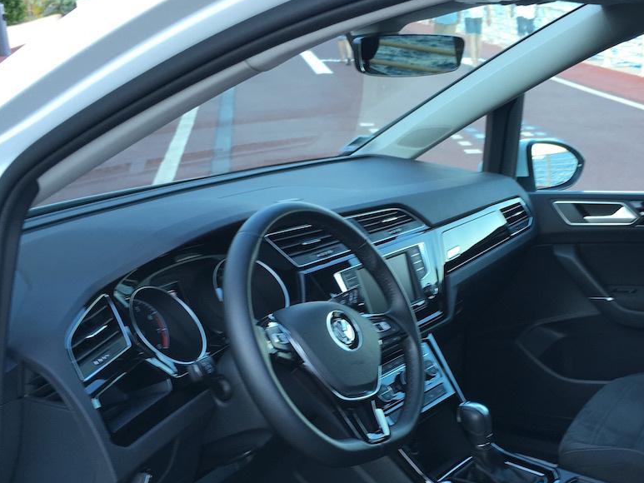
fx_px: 837
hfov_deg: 41.8
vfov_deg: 31.7
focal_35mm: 45
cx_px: 391
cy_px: 352
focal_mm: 4.15
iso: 25
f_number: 2.2
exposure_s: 1/50
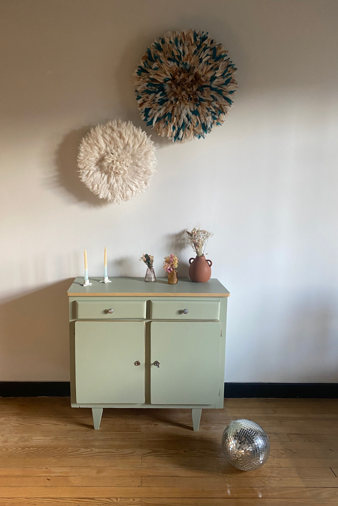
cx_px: 141
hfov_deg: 46.2
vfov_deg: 65.5
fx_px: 394
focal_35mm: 28
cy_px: 258
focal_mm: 4.25
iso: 160
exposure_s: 1/60
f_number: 1.8
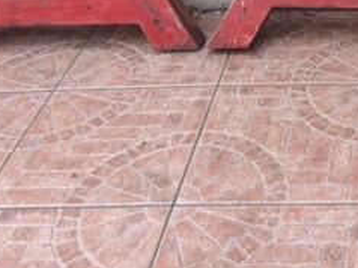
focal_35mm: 78
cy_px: -89
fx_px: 806
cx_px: 388
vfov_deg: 17.6
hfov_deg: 23.6
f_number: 2.2
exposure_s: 1/526
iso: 32
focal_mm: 4.15
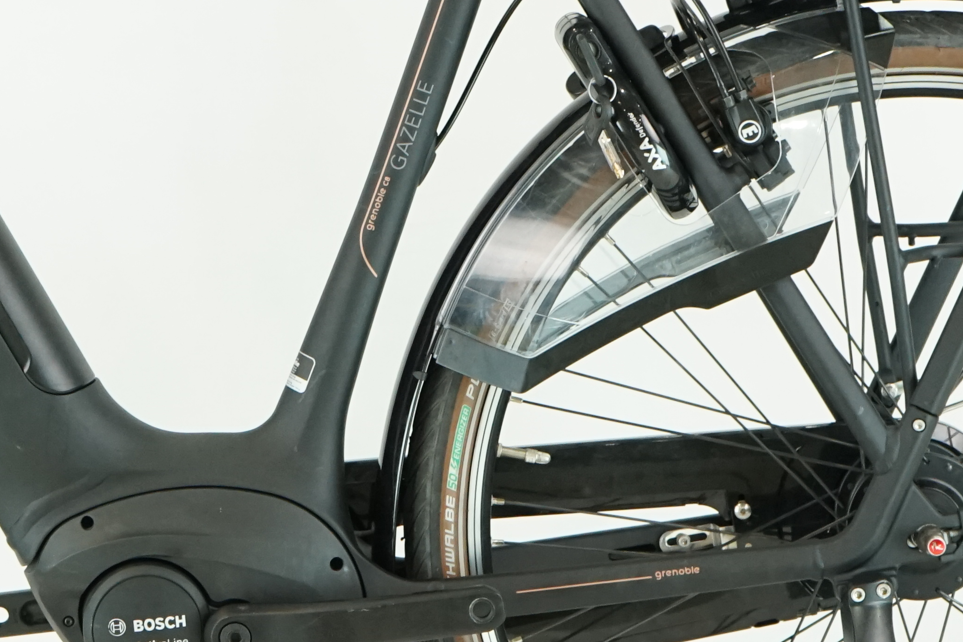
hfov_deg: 11.5
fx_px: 4735
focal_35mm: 177
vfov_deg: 7.8
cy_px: 164
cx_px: 126
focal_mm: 61
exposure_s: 1/200
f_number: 5.6
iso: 2000
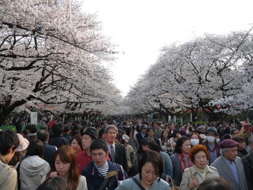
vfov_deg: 49.7
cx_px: 126
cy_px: 95
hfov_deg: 63.4
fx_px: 205
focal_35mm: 28
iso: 160
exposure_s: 1/640
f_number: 4.5
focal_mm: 14
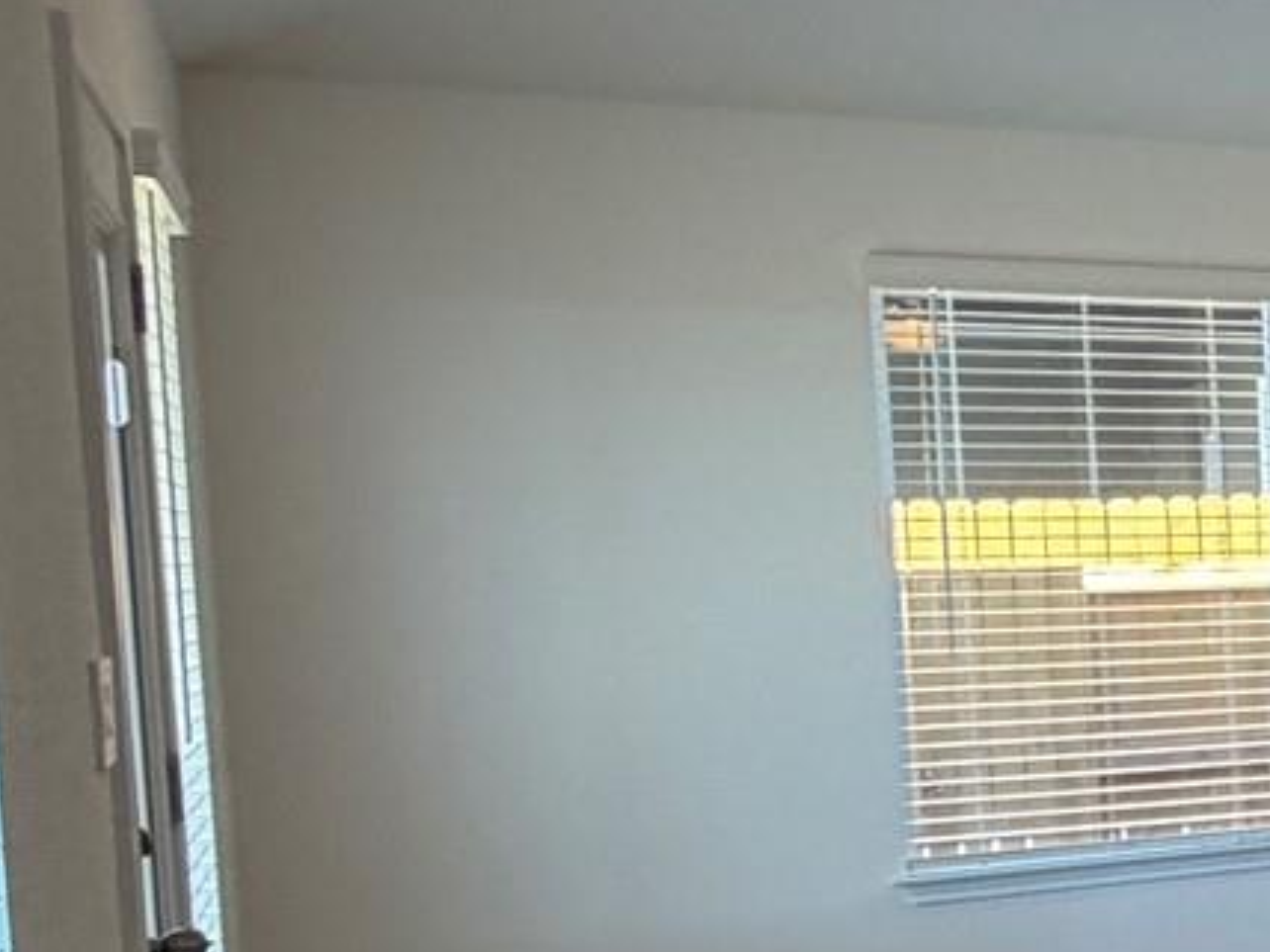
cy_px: 629
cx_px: 2650
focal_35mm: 67
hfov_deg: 17.8
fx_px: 2458
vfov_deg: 21.9
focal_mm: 2.22
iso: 160
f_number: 2.2
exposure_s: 1/120
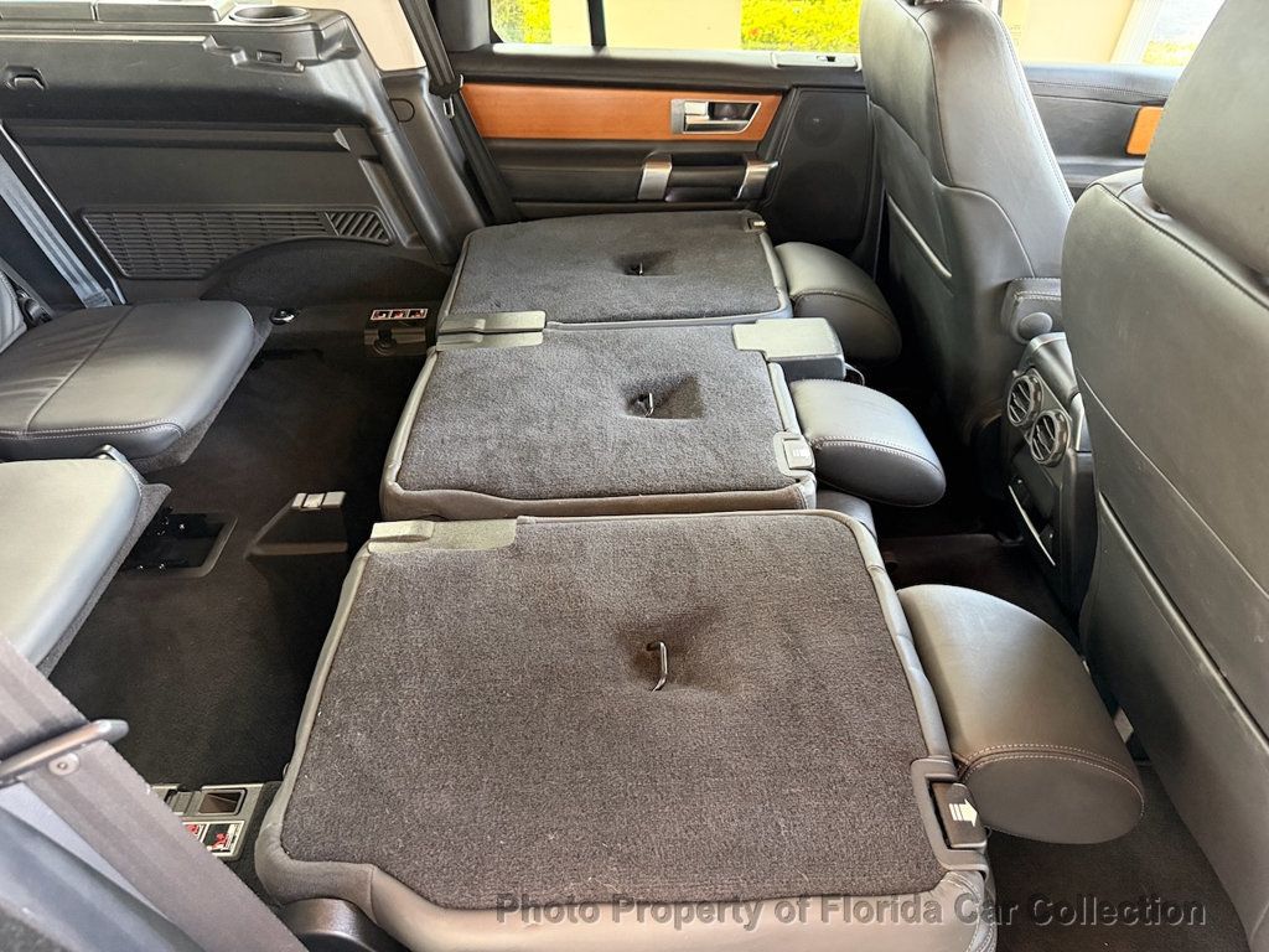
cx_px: 634
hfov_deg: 71.6
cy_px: 476
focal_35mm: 24
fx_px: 880
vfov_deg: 56.8
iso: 800
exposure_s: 1/53
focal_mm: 6.76
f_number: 1.78
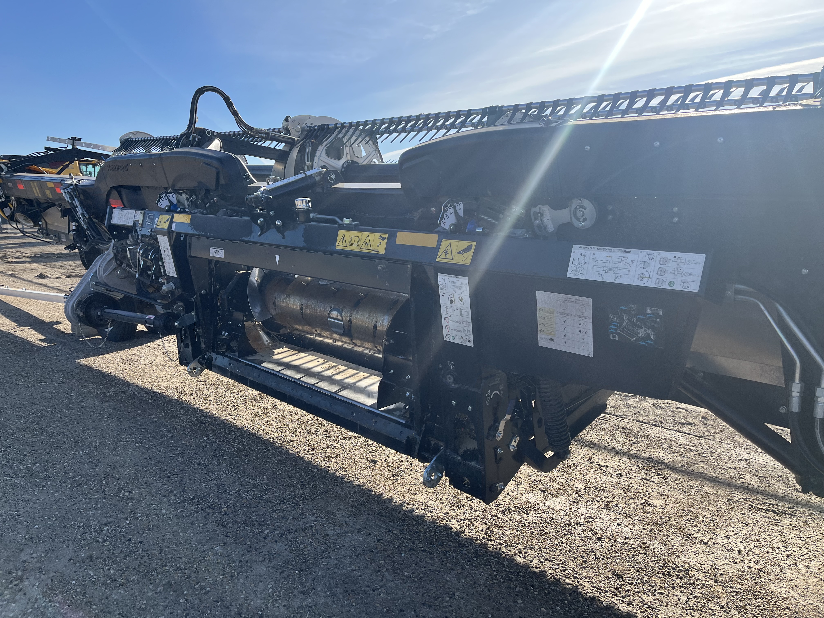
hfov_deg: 67.3
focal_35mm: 26
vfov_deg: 53.1
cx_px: 412
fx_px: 619
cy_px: 309
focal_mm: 5.1
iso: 50
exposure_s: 1/2024
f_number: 1.6
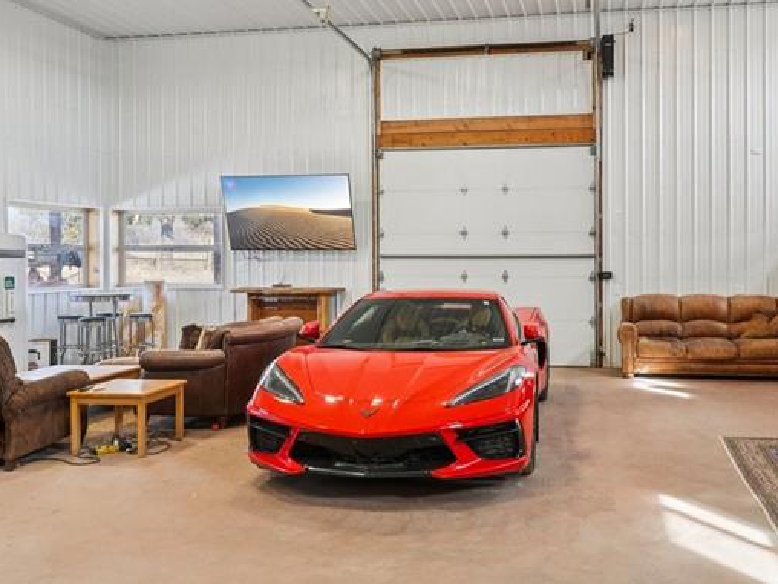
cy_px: 253
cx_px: 481
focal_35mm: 32
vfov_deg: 44.1
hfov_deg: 56.3
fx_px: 719
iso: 320
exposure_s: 1/30
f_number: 8
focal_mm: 11
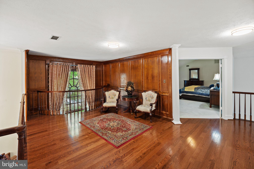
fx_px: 99
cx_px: 127
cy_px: 84
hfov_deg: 104.3
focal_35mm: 14
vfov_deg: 81.2
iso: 640
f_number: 9
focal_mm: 14
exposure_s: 1.3
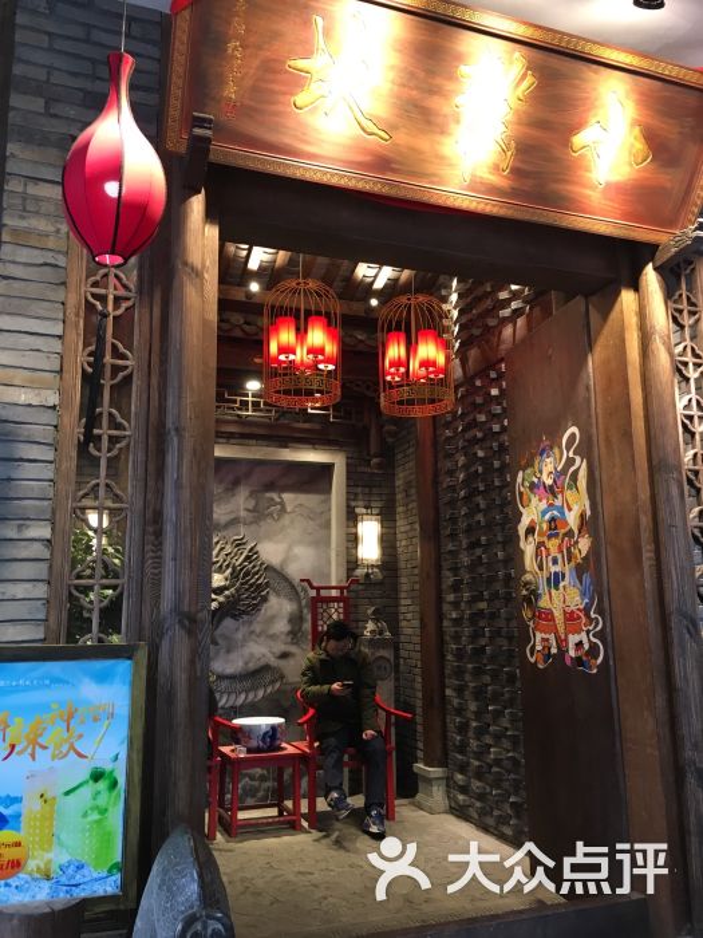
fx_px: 785
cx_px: 352
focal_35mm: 29
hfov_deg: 48.2
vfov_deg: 61.7
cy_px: 469
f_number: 2.2
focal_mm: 4.15
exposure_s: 1/33
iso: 100
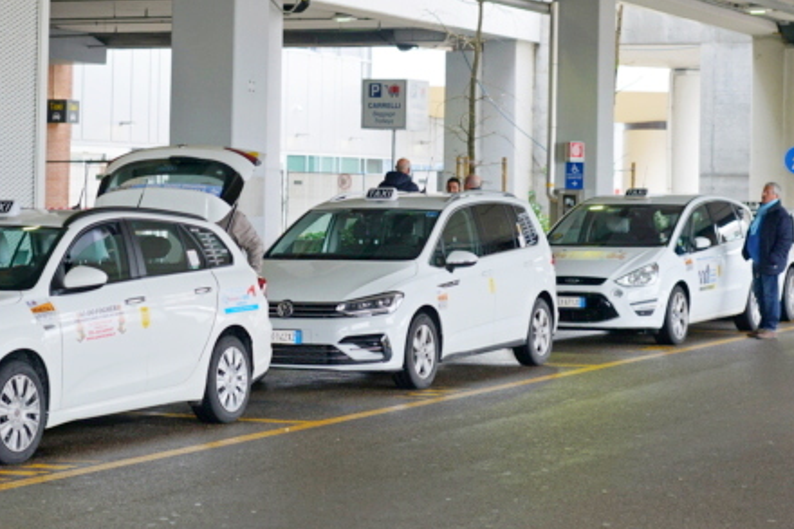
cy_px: 117
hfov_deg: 20.4
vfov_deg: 13.6
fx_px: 2205
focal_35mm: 100
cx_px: 334
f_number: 4
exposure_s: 1/160
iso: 500
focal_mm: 55
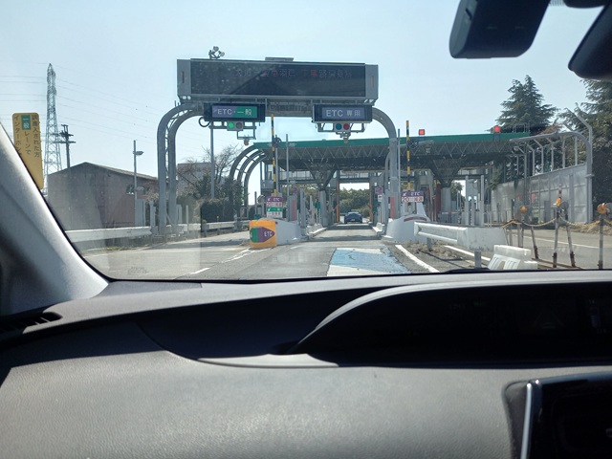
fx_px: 442
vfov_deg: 54.9
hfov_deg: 69.4
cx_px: 306
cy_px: 230
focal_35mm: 25
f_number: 1.8
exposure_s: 1/861
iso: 50
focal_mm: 4.65
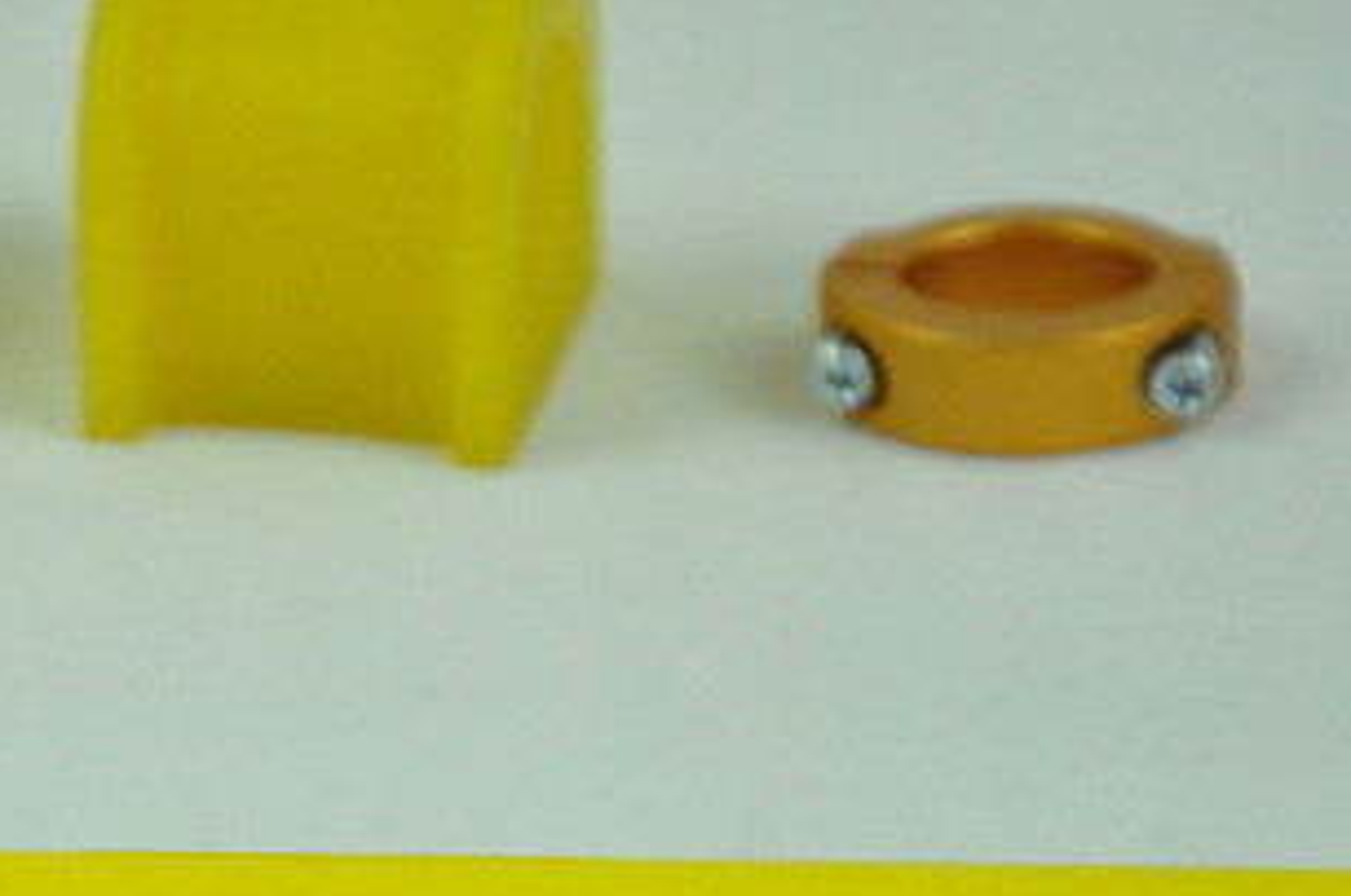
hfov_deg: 5.7
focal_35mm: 360
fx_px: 13494
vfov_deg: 3.8
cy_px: 666
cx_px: 322
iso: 3200
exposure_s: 1/800
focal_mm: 105
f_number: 5.6
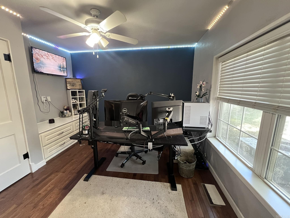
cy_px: 109
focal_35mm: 13
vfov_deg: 89.9
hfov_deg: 106.2
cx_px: 145
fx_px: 109
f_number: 1.8
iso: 800
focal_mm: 1.57
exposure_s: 1/40
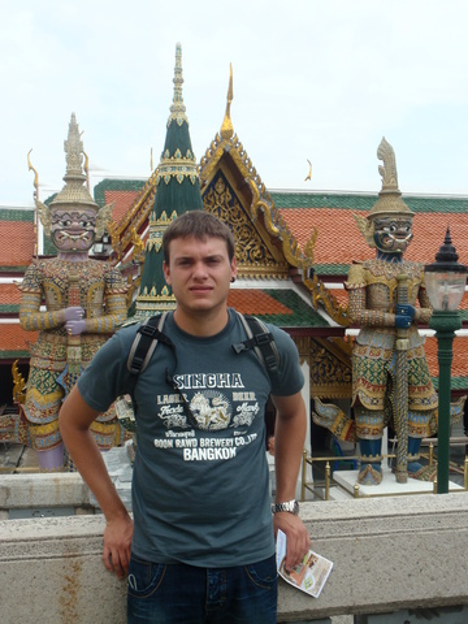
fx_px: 721
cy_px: 312
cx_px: 234
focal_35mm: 40
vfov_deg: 46.8
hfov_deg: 36.0
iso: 80
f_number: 9
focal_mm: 7.25
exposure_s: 1/80
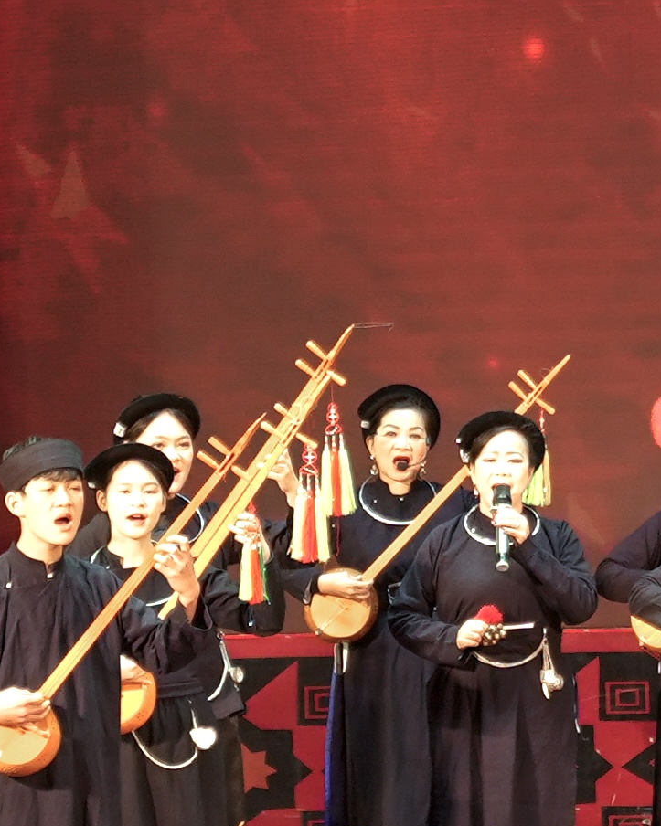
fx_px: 7827
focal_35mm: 320
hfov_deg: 4.8
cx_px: 1163
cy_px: 423
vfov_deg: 6.0
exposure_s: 1/200
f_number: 2.8
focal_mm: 44
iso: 800
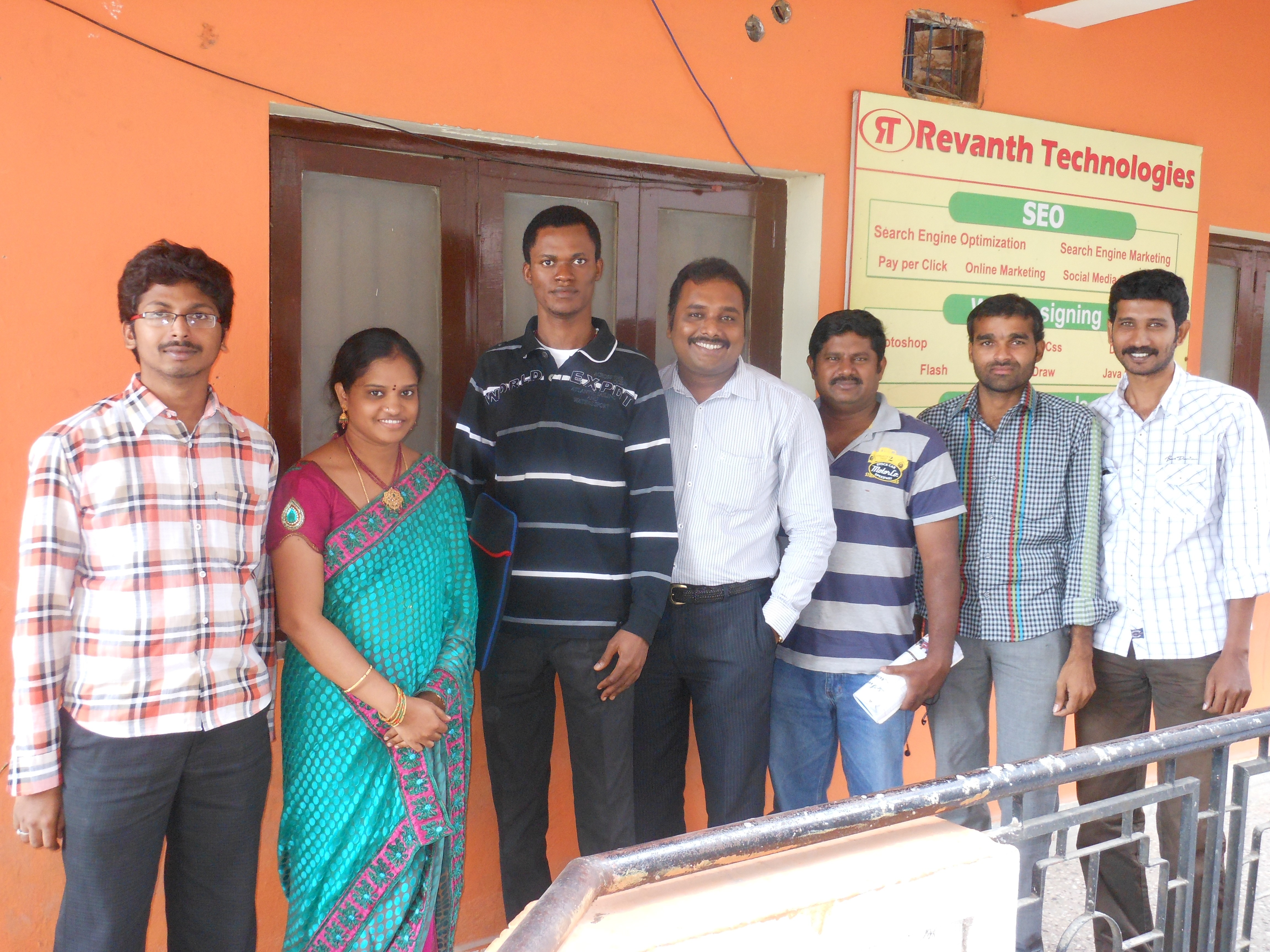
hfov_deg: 55.4
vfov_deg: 42.9
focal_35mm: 33
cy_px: 476
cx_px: 635
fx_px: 1211
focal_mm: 5.9
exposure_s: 1/30
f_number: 4
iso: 250
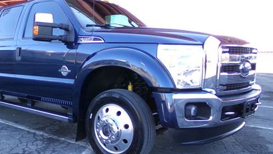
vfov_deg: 28.8
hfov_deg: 48.3
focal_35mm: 41
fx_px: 297
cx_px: 85
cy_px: 105
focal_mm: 4.3
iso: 100
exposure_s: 1/60
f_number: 3.7
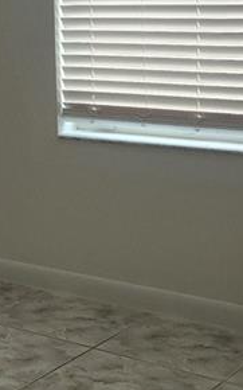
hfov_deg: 12.7
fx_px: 1071
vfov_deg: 20.5
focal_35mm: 101
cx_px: -28
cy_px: 134
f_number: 1.8
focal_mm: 5.4
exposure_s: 1/120
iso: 200
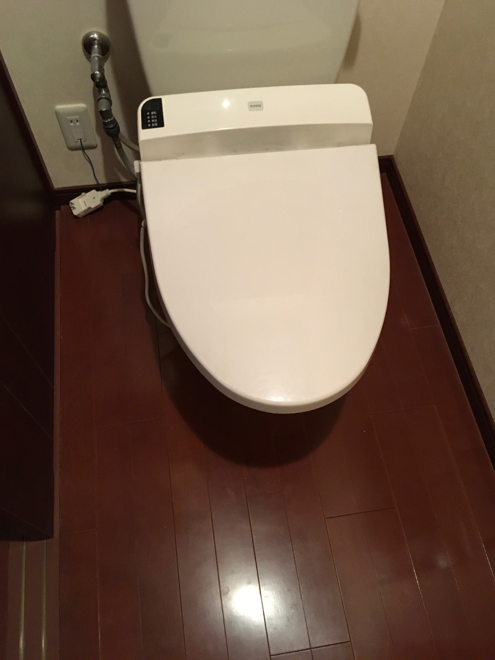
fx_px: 553
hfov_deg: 48.2
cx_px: 248
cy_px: 330
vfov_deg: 61.7
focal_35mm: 29
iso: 200
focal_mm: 4.15
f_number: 2.2
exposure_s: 1/24
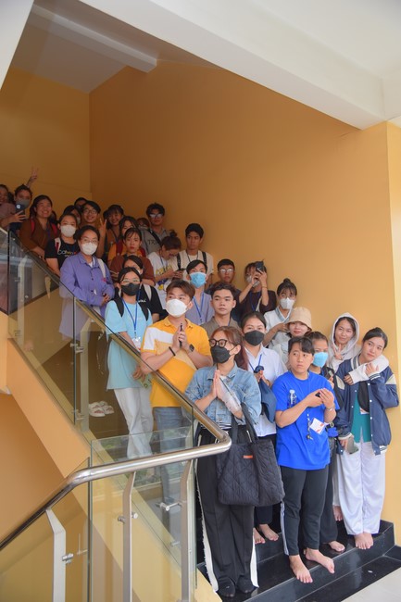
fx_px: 518
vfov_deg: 60.3
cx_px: 200
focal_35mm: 31
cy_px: 301
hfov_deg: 42.3
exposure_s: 1/160
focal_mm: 31
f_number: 4.5
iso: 200
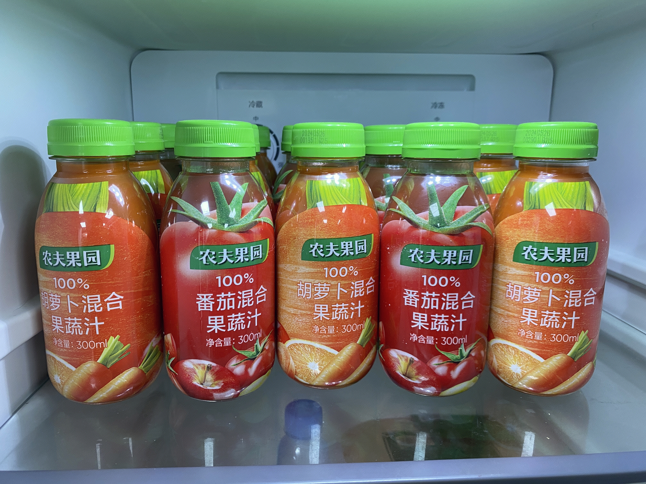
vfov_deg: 53.1
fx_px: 485
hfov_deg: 67.3
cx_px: 323
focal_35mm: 26
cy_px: 242
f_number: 1.8
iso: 80
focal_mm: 4.25
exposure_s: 1/60
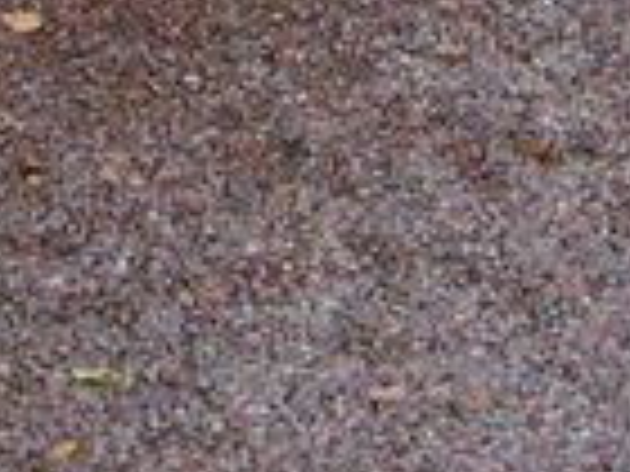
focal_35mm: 197
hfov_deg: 9.9
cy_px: -436
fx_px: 3585
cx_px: -180
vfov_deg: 7.3
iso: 80
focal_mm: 7.2
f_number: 3
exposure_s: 1/180
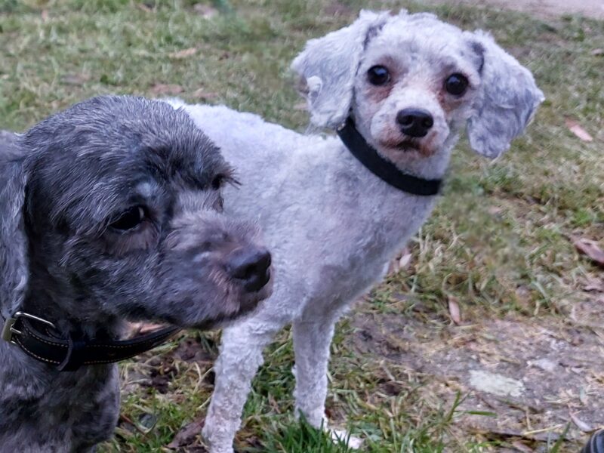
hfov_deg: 69.4
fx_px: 436
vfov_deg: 54.9
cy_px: 226
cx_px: 302
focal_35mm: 25
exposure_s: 1/50
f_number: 1.8
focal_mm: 5.23
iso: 160
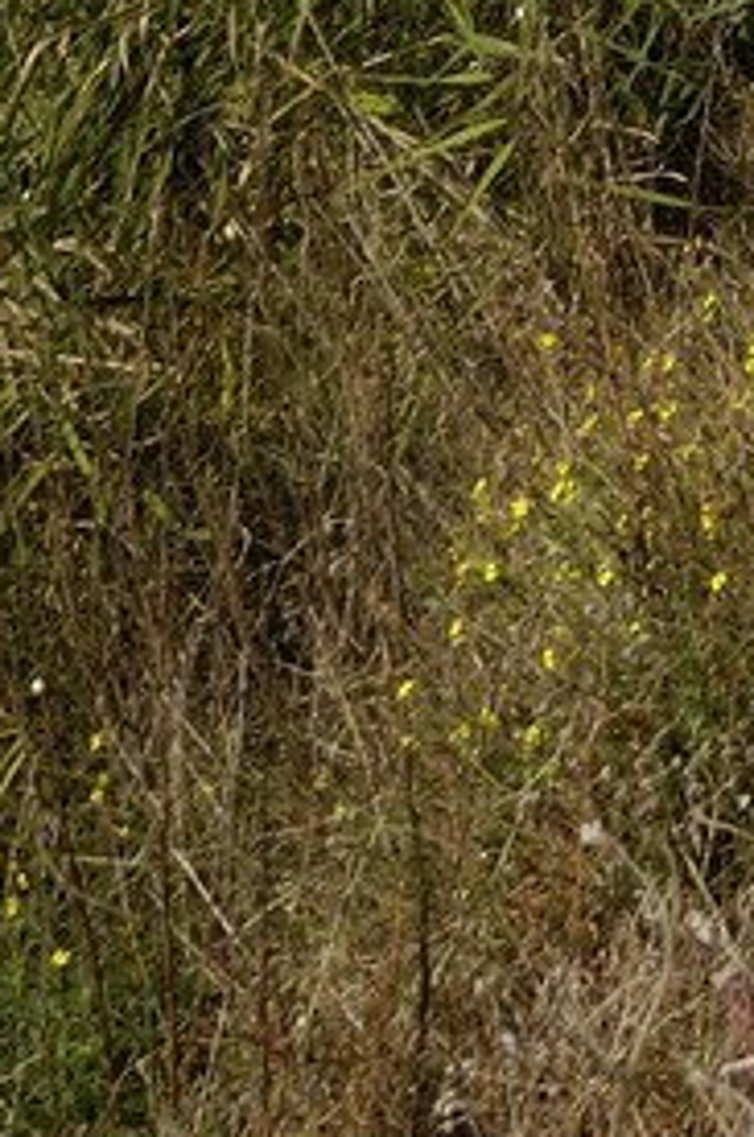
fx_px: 6590
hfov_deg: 6.1
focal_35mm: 209
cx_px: 2060
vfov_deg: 8.8
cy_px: -1767
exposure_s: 1/160
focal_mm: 24
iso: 100
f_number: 11
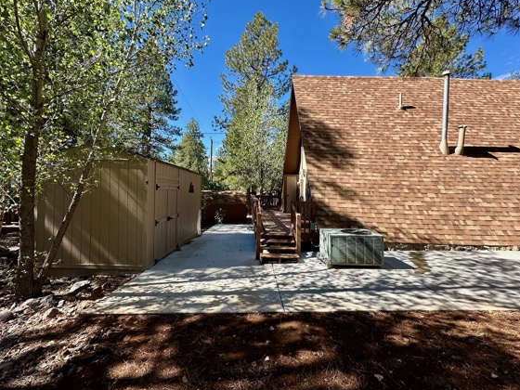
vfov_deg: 81.7
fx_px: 225
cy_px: 185
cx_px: 248
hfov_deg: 98.1
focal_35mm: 15
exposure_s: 1/626
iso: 40
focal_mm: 2.22
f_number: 2.2
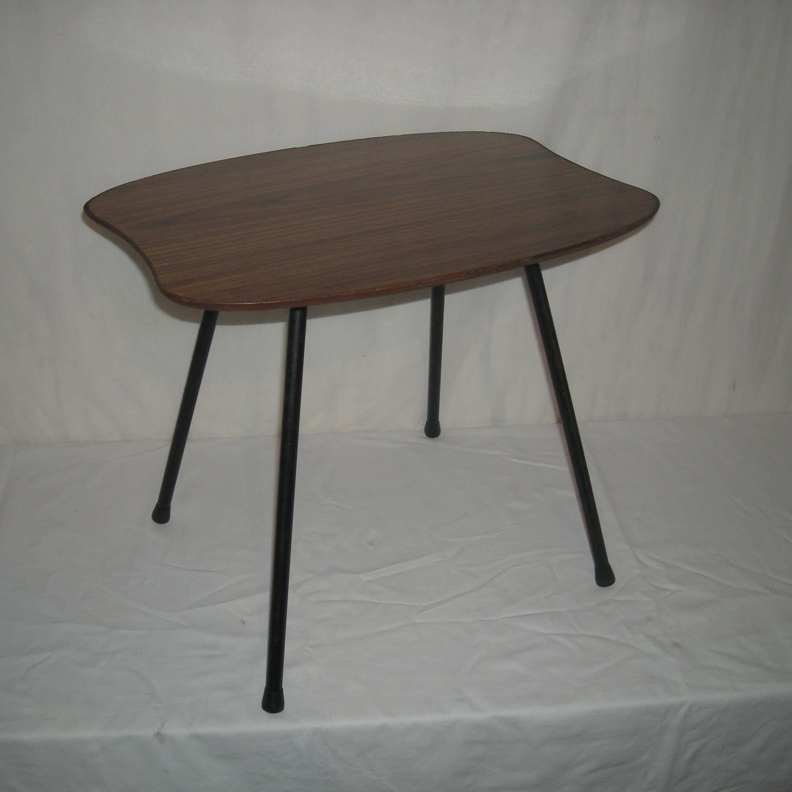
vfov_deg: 40.0
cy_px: 397
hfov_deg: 39.9
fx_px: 1087
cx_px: 339
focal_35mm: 42
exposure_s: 1/30
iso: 50
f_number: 2.8
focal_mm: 5.7
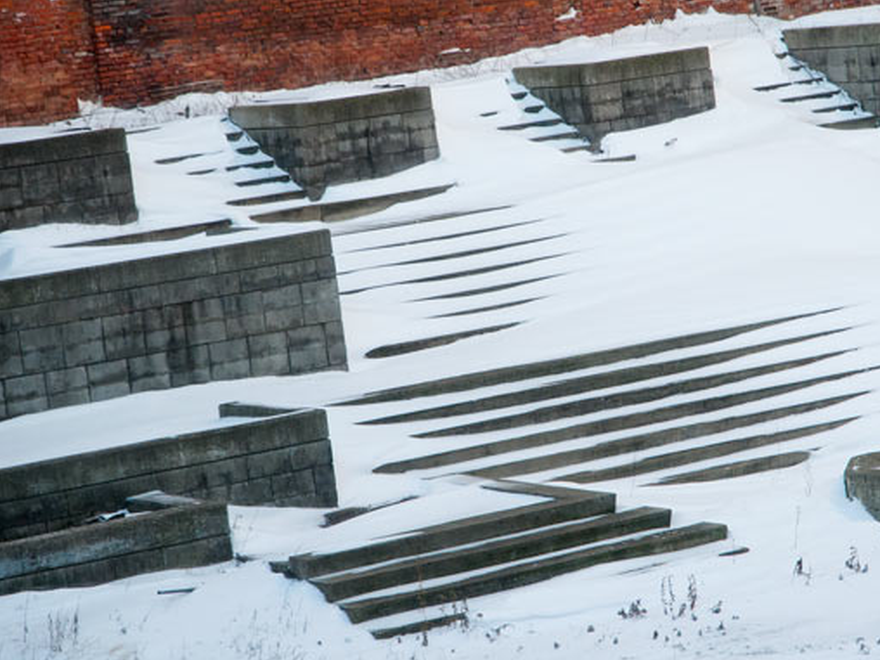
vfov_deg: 12.9
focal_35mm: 115
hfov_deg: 17.1
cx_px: 431
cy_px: 332
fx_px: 2924
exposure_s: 1/500
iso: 800
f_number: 5.6
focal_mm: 70
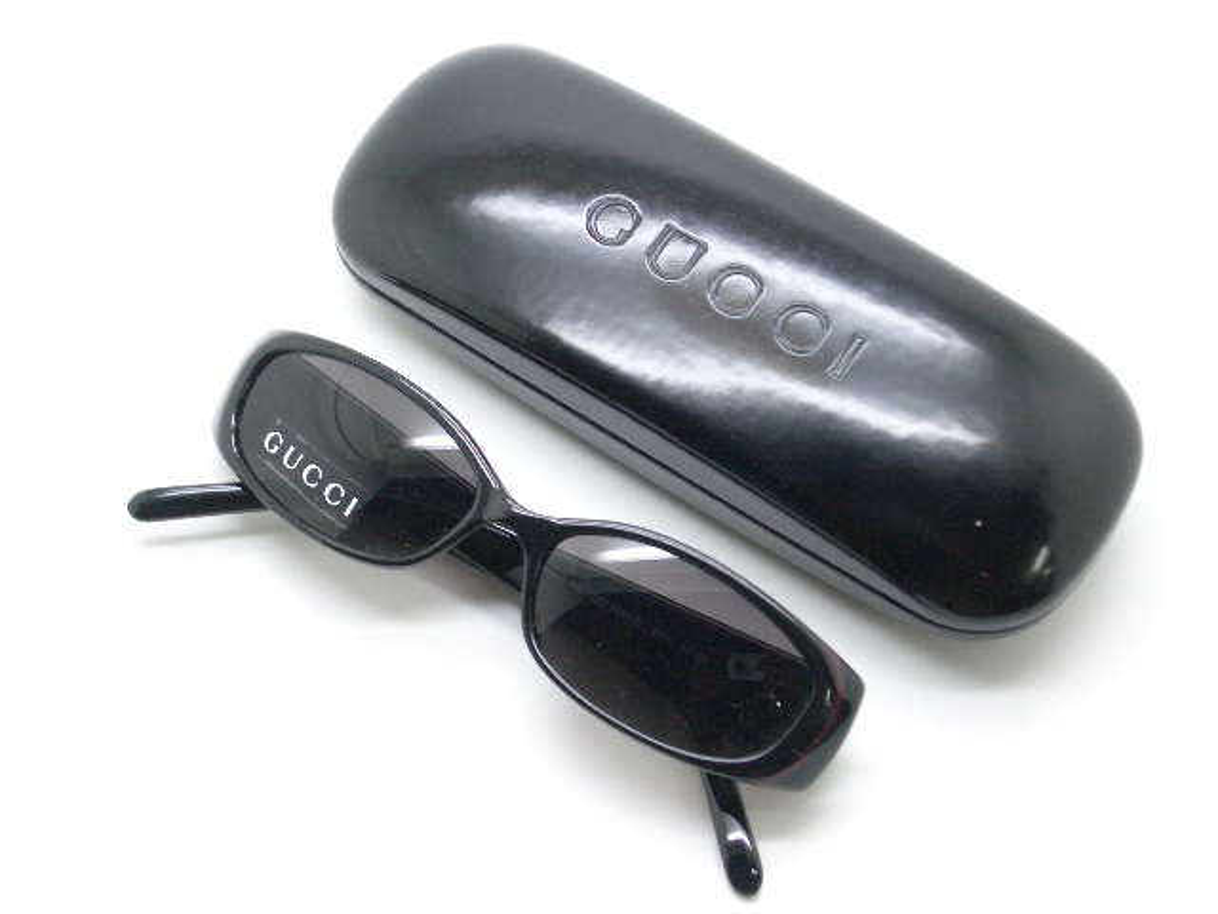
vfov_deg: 23.7
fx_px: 2182
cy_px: 457
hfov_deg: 31.2
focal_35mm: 62
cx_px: 609
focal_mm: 10.2
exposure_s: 1/50
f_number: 3.5
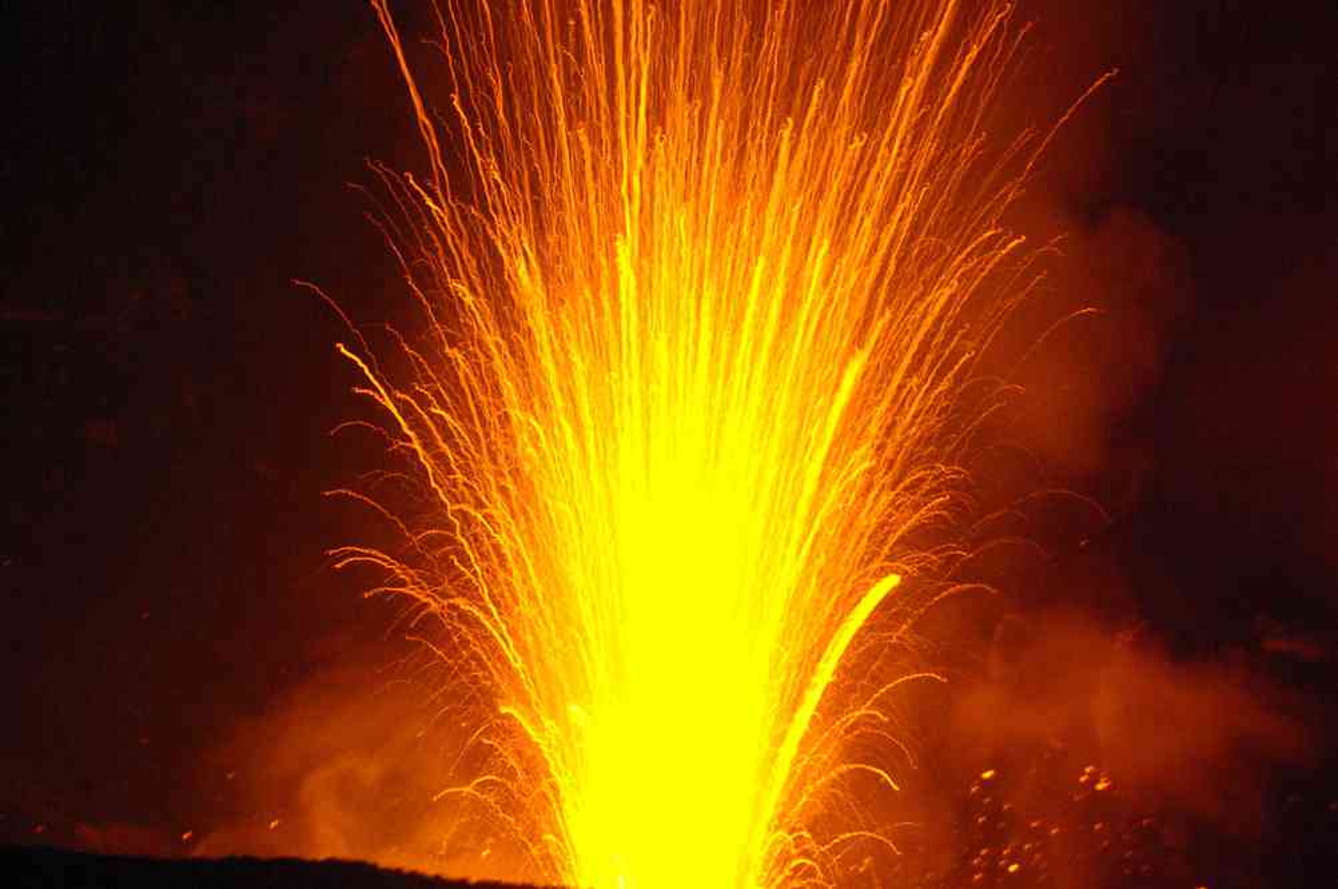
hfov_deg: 34.4
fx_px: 2161
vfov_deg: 23.3
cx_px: 669
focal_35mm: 58
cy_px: 444
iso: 1600
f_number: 6.7
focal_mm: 38.8
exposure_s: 2.3
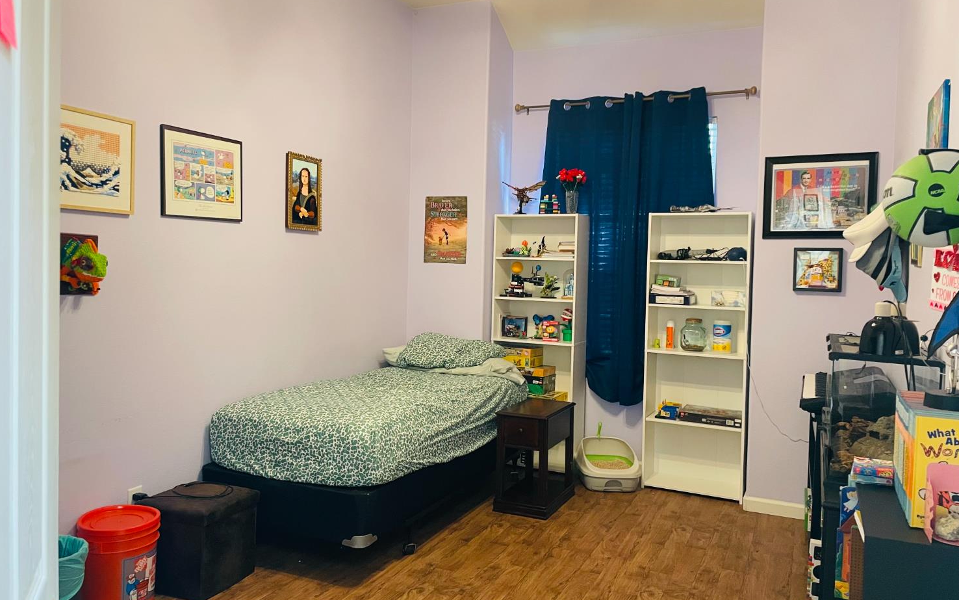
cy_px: 295
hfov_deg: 66.5
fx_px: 732
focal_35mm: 28
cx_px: 474
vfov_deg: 44.6
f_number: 1.6
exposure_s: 1/60
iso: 400
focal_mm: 4.2
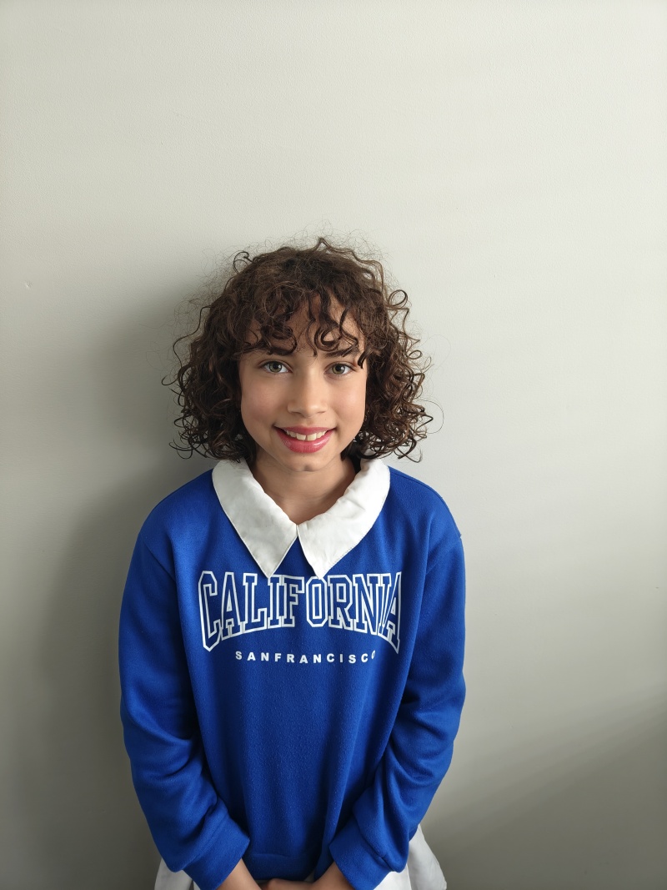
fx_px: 617
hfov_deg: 56.8
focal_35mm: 24
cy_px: 445
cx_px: 334
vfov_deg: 71.6
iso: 320
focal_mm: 5.59
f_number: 1.8
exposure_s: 1/50
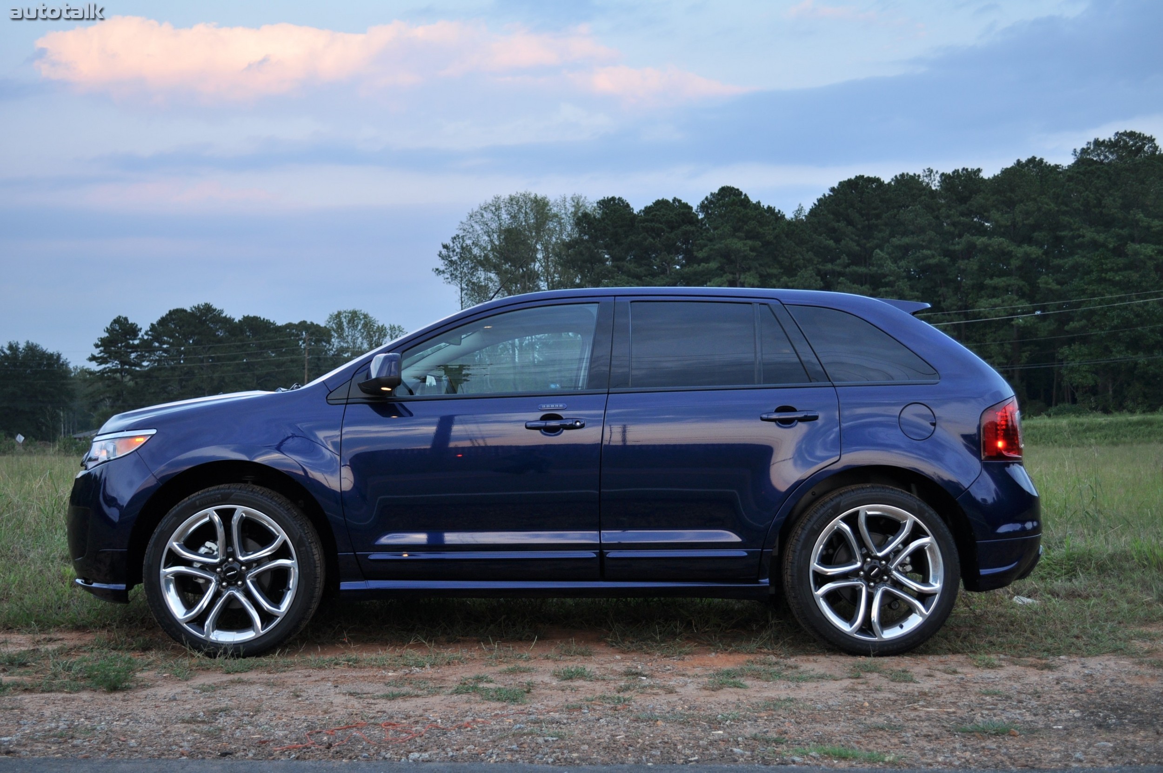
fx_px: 1355
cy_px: 386
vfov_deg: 31.8
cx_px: 582
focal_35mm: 42
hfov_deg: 46.4
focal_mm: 28
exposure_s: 1/60
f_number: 4.5
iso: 200
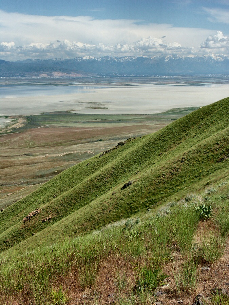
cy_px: 152
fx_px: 556
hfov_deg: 23.3
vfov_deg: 30.7
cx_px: 114
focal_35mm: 63
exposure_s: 1/400
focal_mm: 16.16
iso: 64
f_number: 7.1
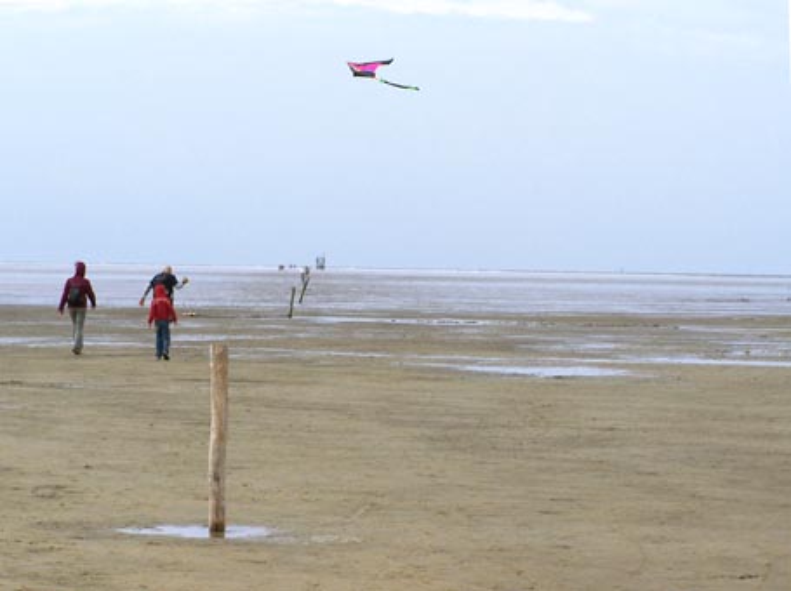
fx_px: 3172
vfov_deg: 10.6
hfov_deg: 14.2
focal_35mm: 139
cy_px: 296
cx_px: 396
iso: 64
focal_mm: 23.1
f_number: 4.5
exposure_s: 1/640
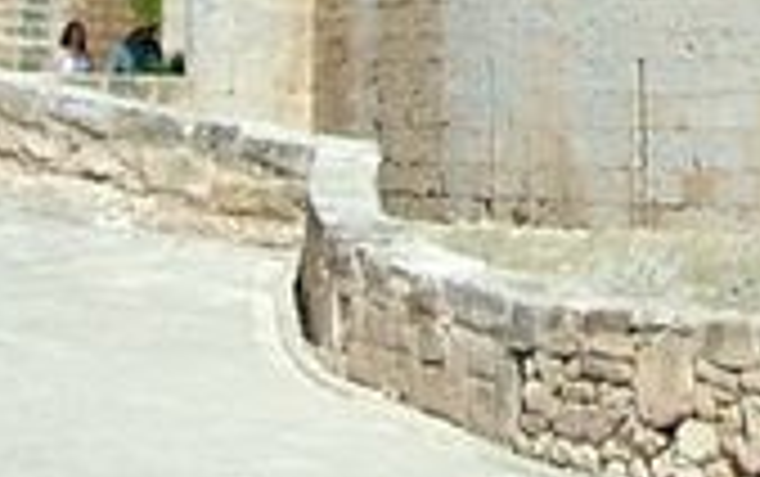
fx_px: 4665
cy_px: -1022
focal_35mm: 225
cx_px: 1169
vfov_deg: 5.5
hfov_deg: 9.1
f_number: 4.3
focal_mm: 5.8
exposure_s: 1/800
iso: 50
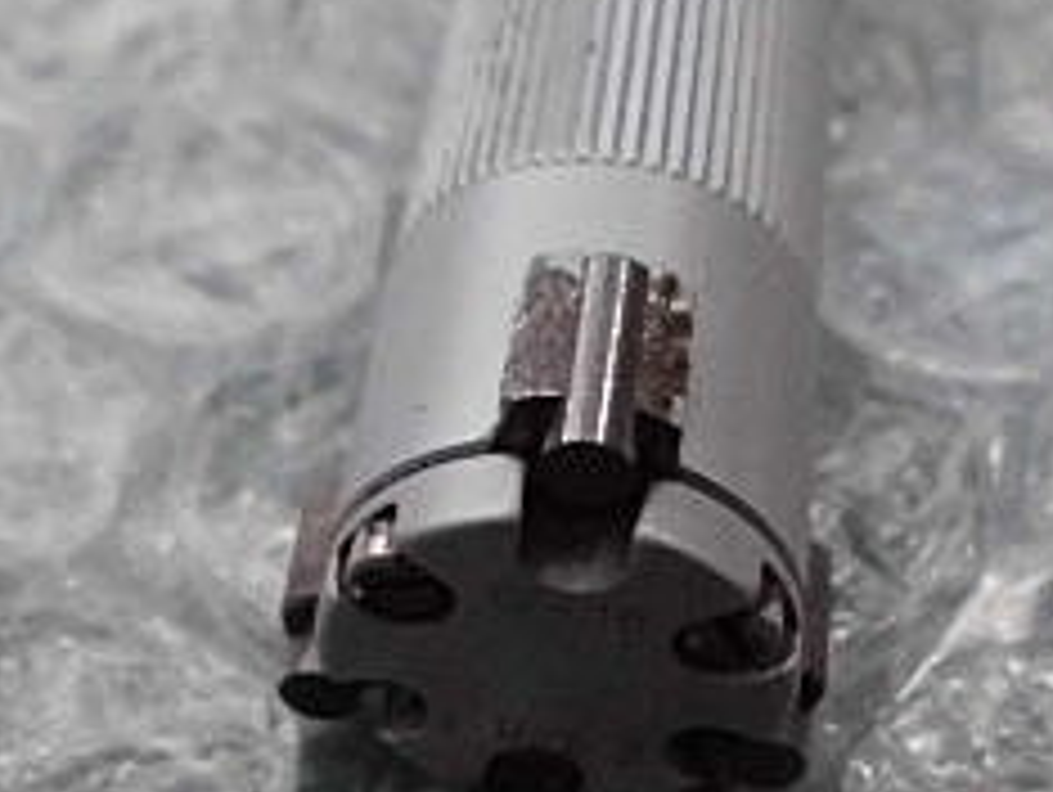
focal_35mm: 71
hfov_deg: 27.4
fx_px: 2162
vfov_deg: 20.5
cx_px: 536
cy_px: 652
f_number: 3.5
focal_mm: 4.6
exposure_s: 1/60
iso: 800
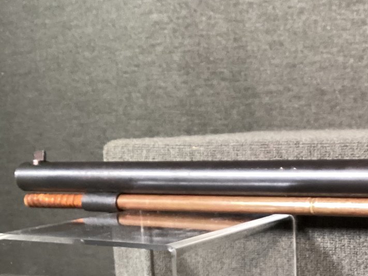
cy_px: 238
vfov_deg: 21.8
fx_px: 702
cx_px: 342
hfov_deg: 28.1
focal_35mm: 66
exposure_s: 1/40
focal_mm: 3.3
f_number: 2.4
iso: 250
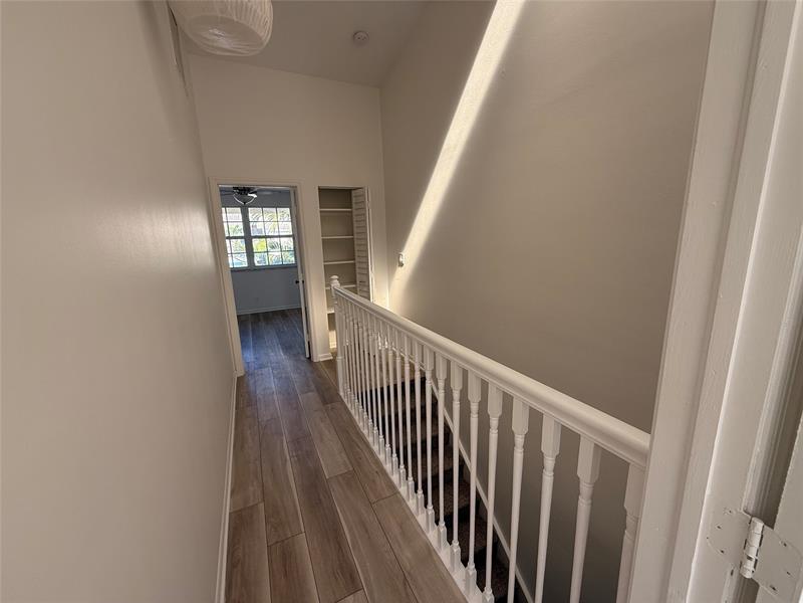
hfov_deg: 102.1
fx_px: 325
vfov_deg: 85.7
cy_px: 302
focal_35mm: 14
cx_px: 402
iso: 64
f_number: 2.2
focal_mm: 2.22
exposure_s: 1/114
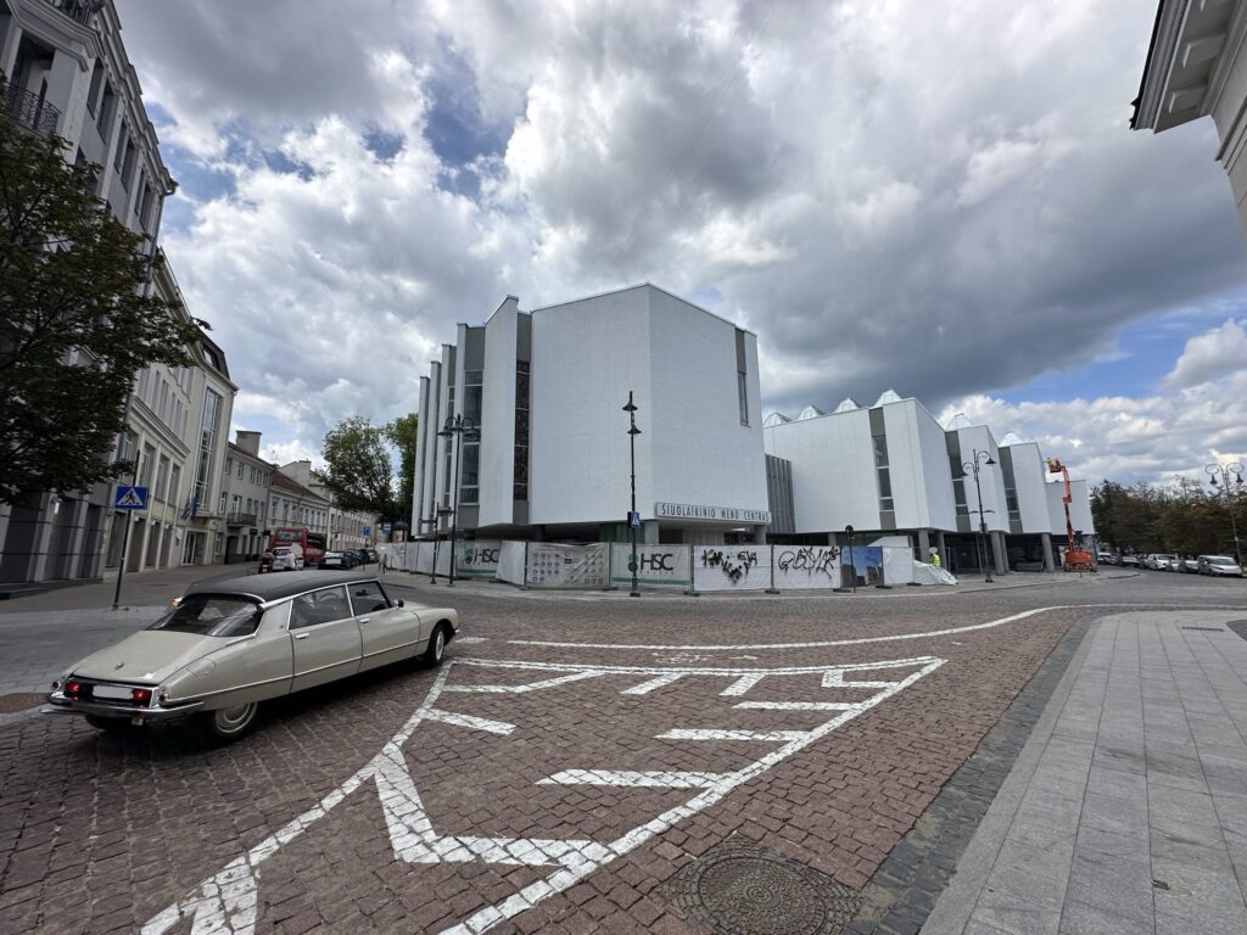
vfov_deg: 85.7
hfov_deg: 102.1
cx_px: 624
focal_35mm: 14
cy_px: 468
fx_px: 504
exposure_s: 1/1984
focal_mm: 2.22
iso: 40
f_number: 2.2
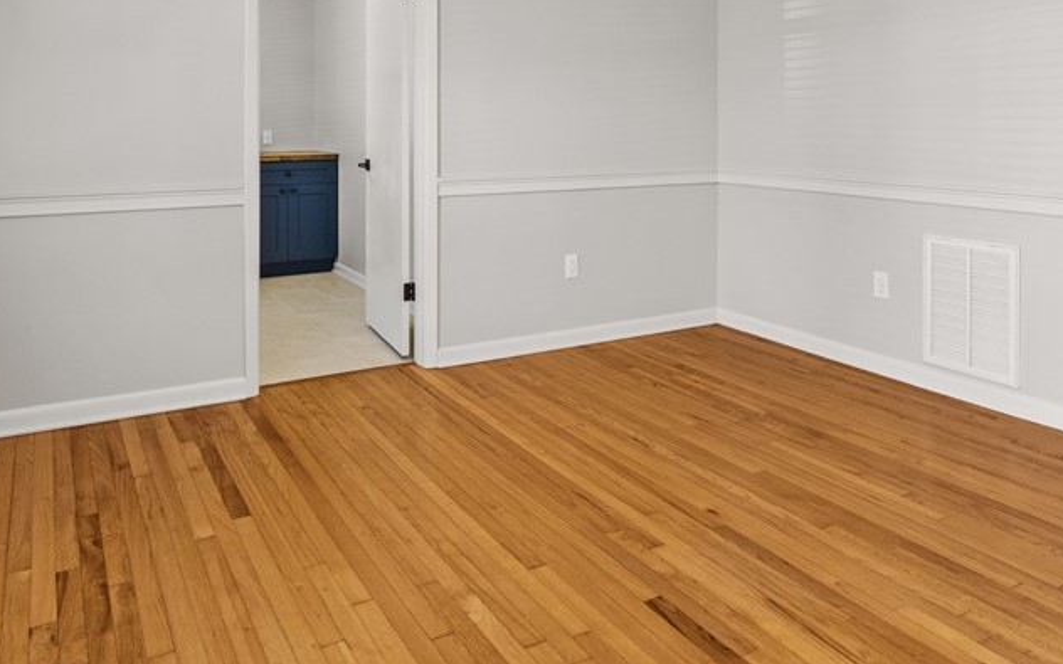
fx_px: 811
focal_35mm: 28
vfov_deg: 42.8
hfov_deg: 66.5
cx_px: 518
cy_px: 145
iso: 1250
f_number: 6.3
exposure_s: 1/13
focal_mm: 16
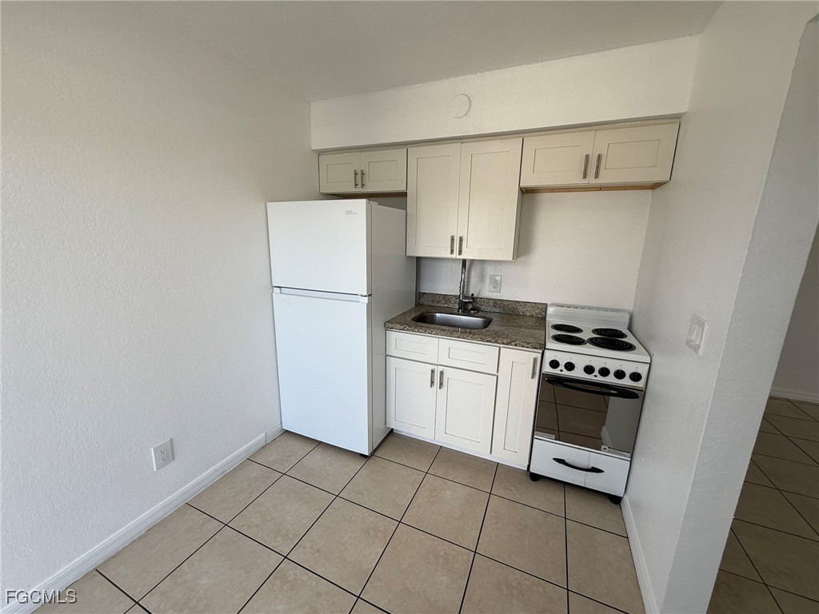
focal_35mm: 14
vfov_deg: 85.7
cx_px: 410
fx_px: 331
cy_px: 307
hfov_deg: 102.1
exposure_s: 1/224
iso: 50
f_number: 2.2
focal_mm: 2.22
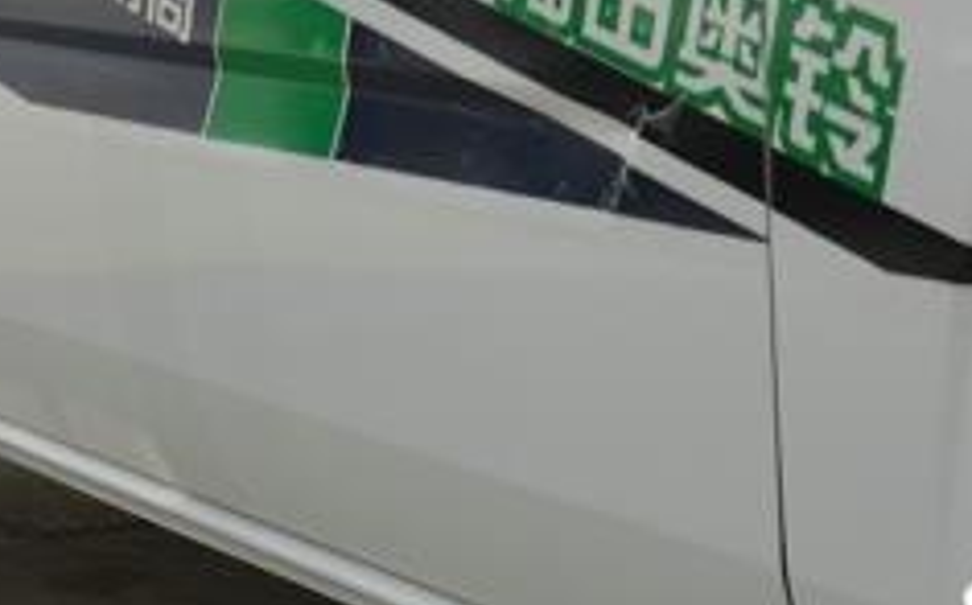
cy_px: -377
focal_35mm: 109
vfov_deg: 11.4
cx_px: 132
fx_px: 2877
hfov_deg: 18.9
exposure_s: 1/250
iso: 110
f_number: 8
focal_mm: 21
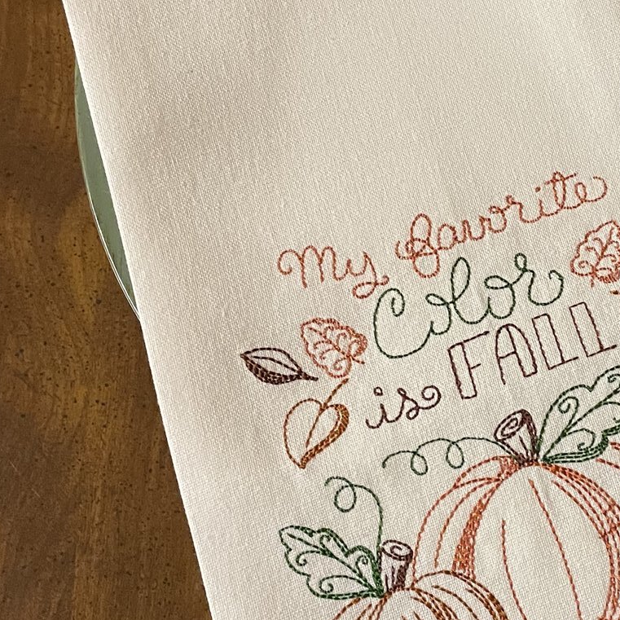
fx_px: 1175
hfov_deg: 28.5
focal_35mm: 58
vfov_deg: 29.5
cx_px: 554
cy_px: 298
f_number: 1.6
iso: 400
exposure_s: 1/40
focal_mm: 4.2
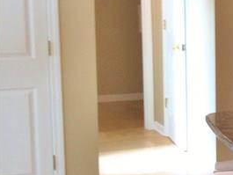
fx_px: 781
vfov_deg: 12.8
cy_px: 70
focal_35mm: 116
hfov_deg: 14.5
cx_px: 447
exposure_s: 1/30
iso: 80
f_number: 2.2
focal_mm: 4.12
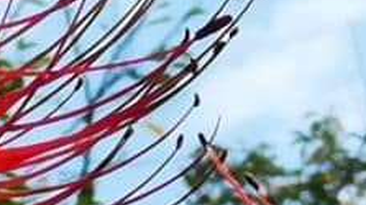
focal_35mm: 650
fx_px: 6303
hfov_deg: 3.3
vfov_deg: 1.9
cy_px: 195
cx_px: -276
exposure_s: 1/1773
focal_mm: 3.95
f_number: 2.4
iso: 50
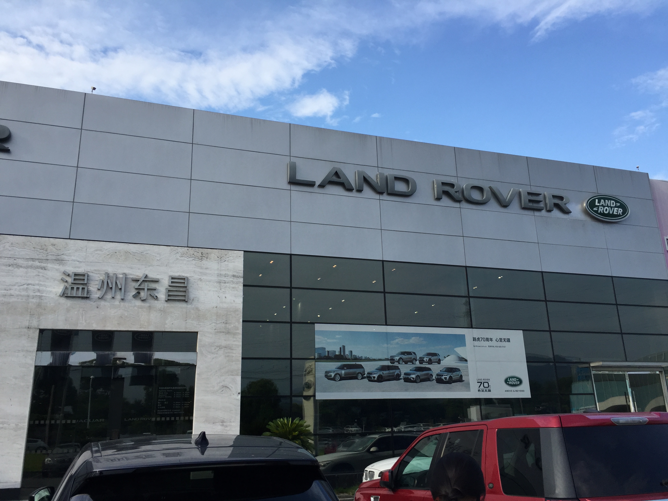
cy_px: 250
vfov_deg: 48.2
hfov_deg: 61.7
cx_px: 334
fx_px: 560
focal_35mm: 29
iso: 32
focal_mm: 4.15
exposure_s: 1/824
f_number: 2.2
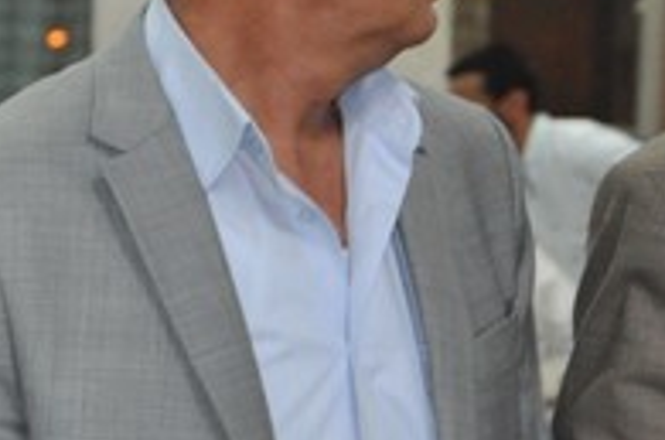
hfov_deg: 9.6
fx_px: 3778
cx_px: -525
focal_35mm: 205
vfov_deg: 6.7
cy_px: 316
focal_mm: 38
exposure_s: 1/60
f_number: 4.5
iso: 1250
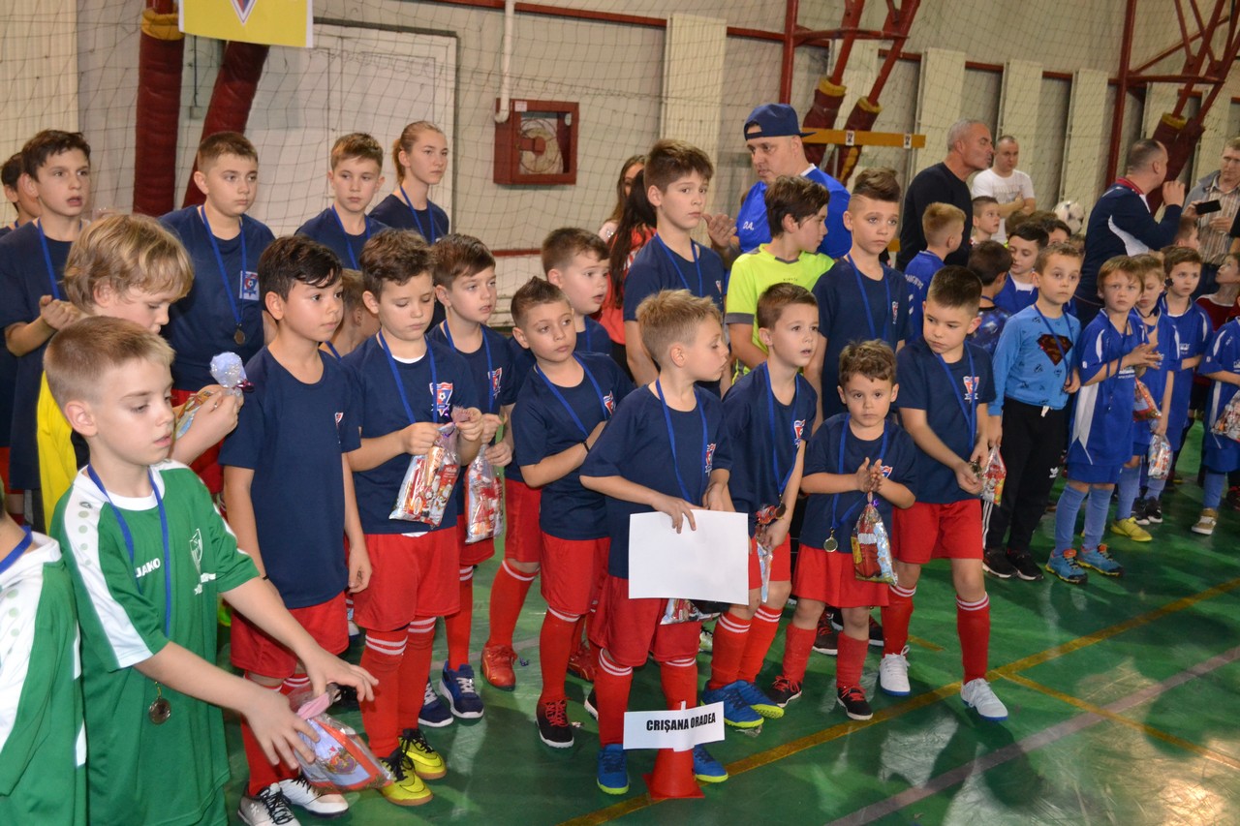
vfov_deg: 34.2
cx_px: 620
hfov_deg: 49.6
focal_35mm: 39
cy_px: 413
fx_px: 1343
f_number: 4.2
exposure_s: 1/60
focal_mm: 26
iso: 2200
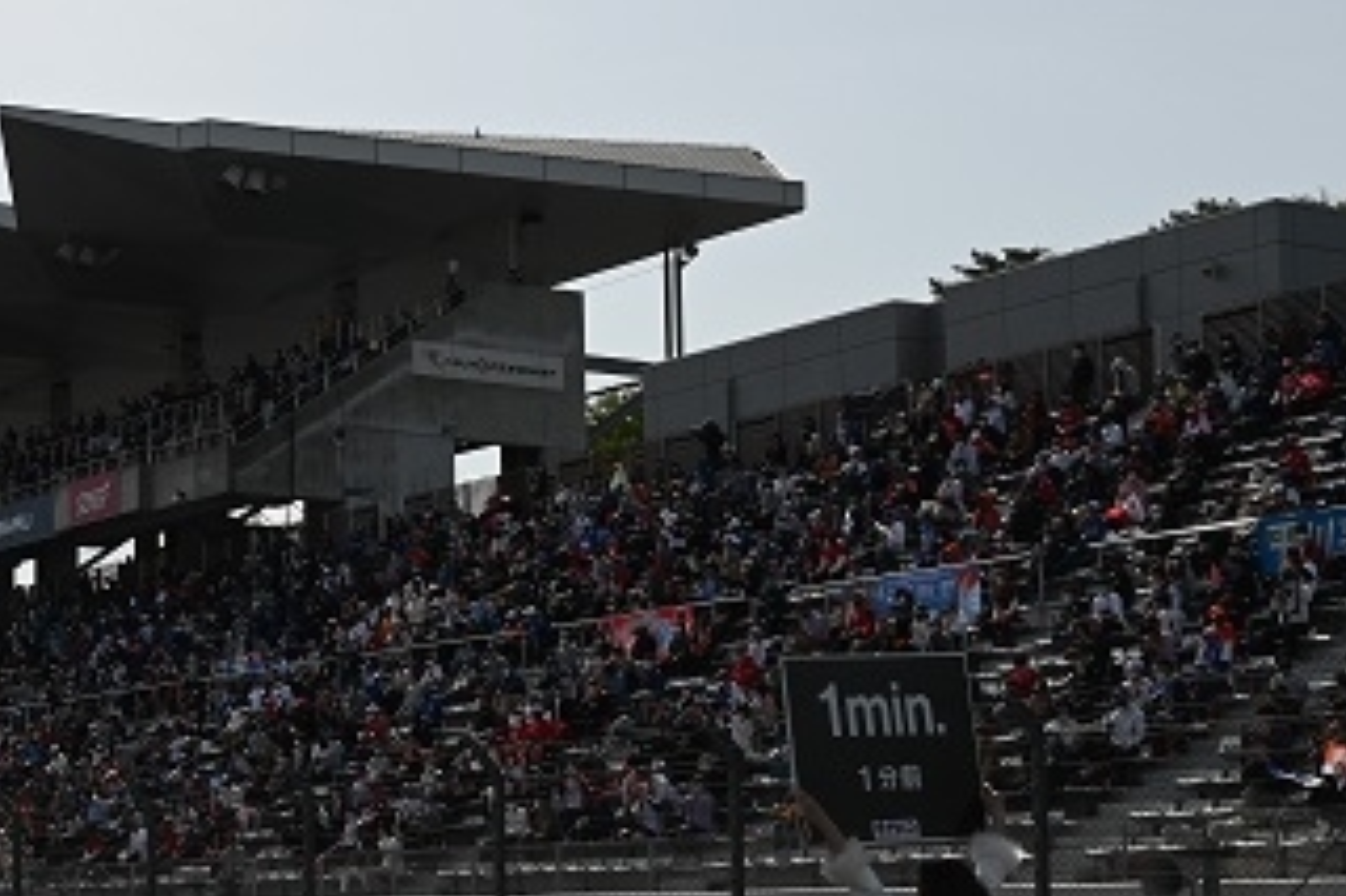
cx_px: -215
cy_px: 694
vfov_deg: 18.0
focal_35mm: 75
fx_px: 2803
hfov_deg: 24.7
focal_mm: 30
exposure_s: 1/200
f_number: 14
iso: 100
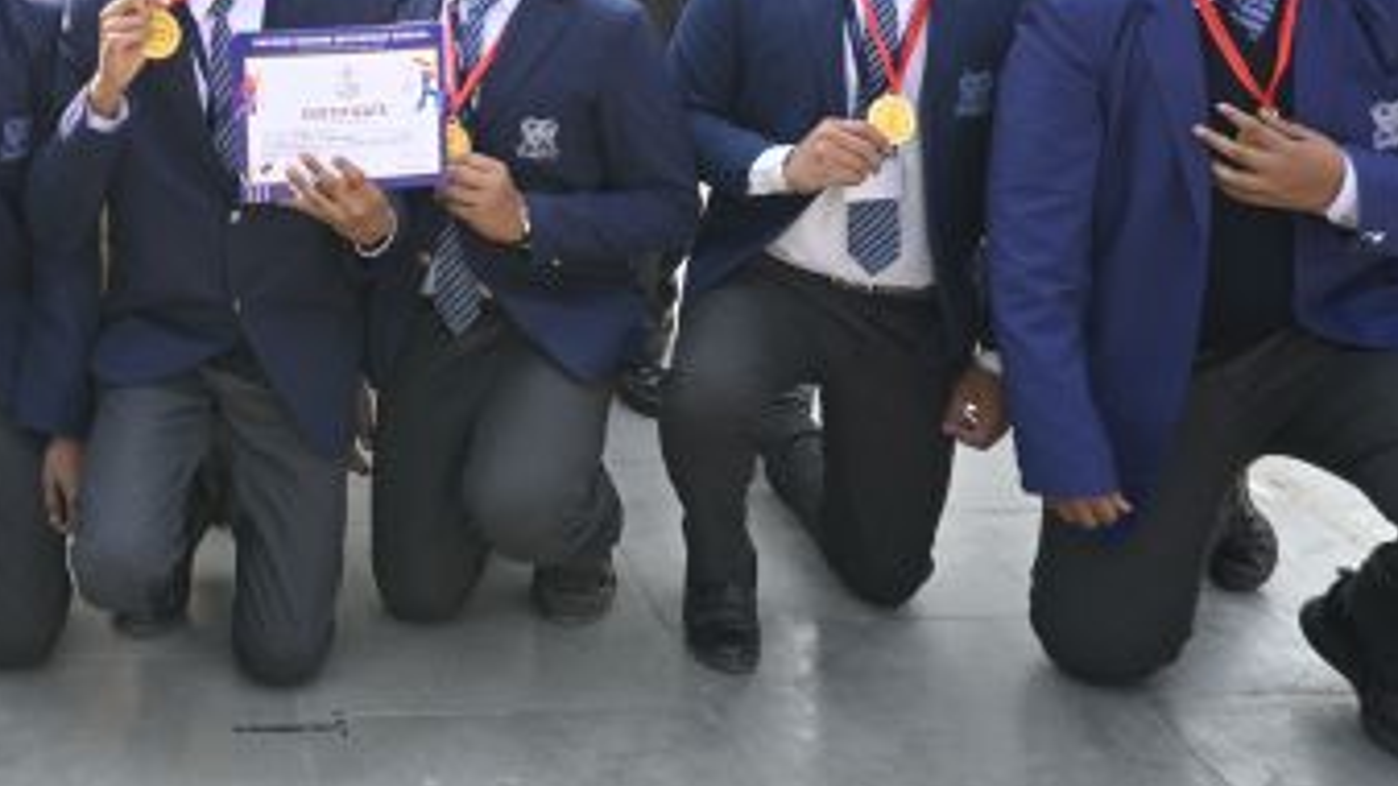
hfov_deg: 36.8
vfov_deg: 21.9
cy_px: -68
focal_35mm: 52
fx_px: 1927
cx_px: 91
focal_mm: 16
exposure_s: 1/125
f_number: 5.6
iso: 140
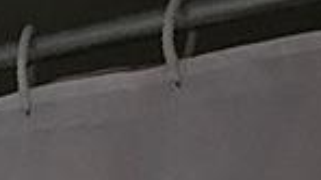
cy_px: 930
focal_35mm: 203
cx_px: -564
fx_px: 1727
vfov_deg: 4.8
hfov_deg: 9.0
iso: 2000
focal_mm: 6.3
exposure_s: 1/34
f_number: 1.7
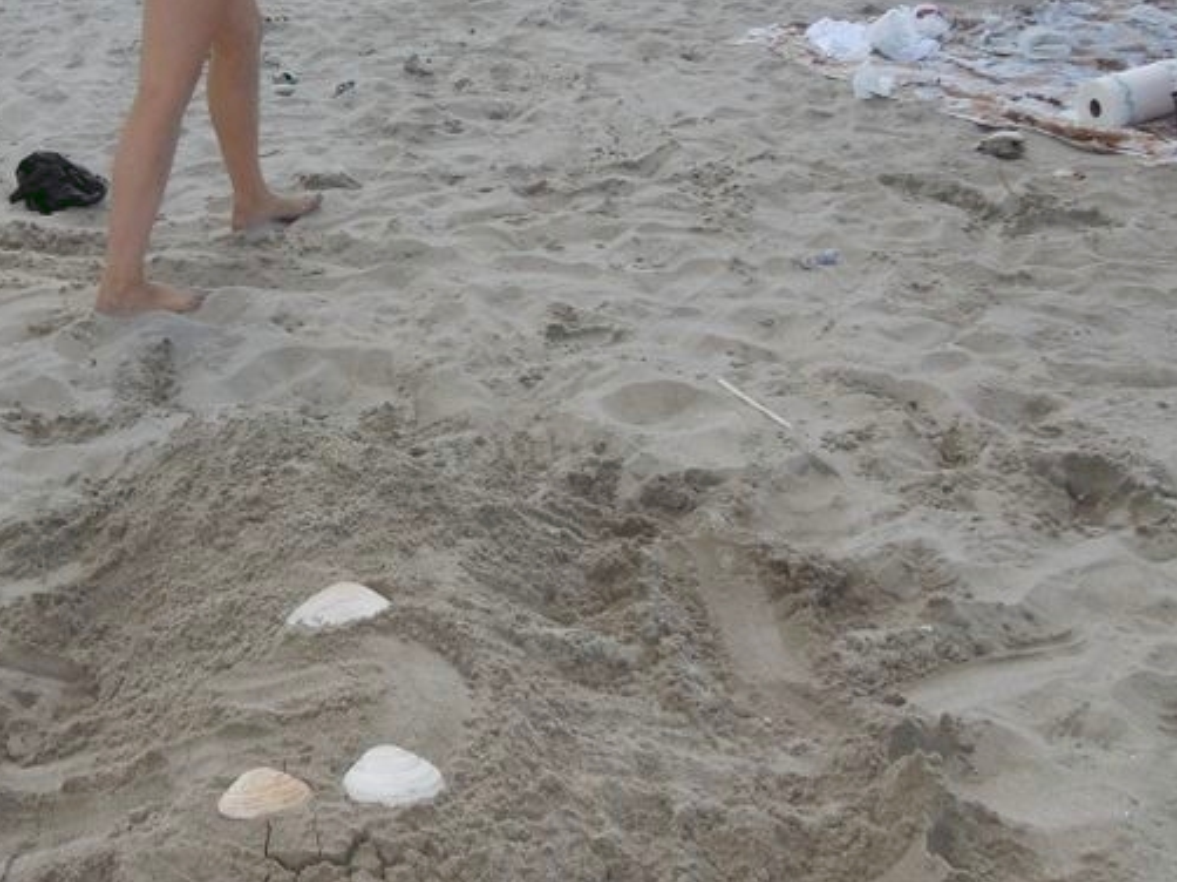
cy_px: 286
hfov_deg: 37.0
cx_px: 359
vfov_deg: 28.3
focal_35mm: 51
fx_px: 1733
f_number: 3.3
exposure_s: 1/1000
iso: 100
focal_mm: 4.5
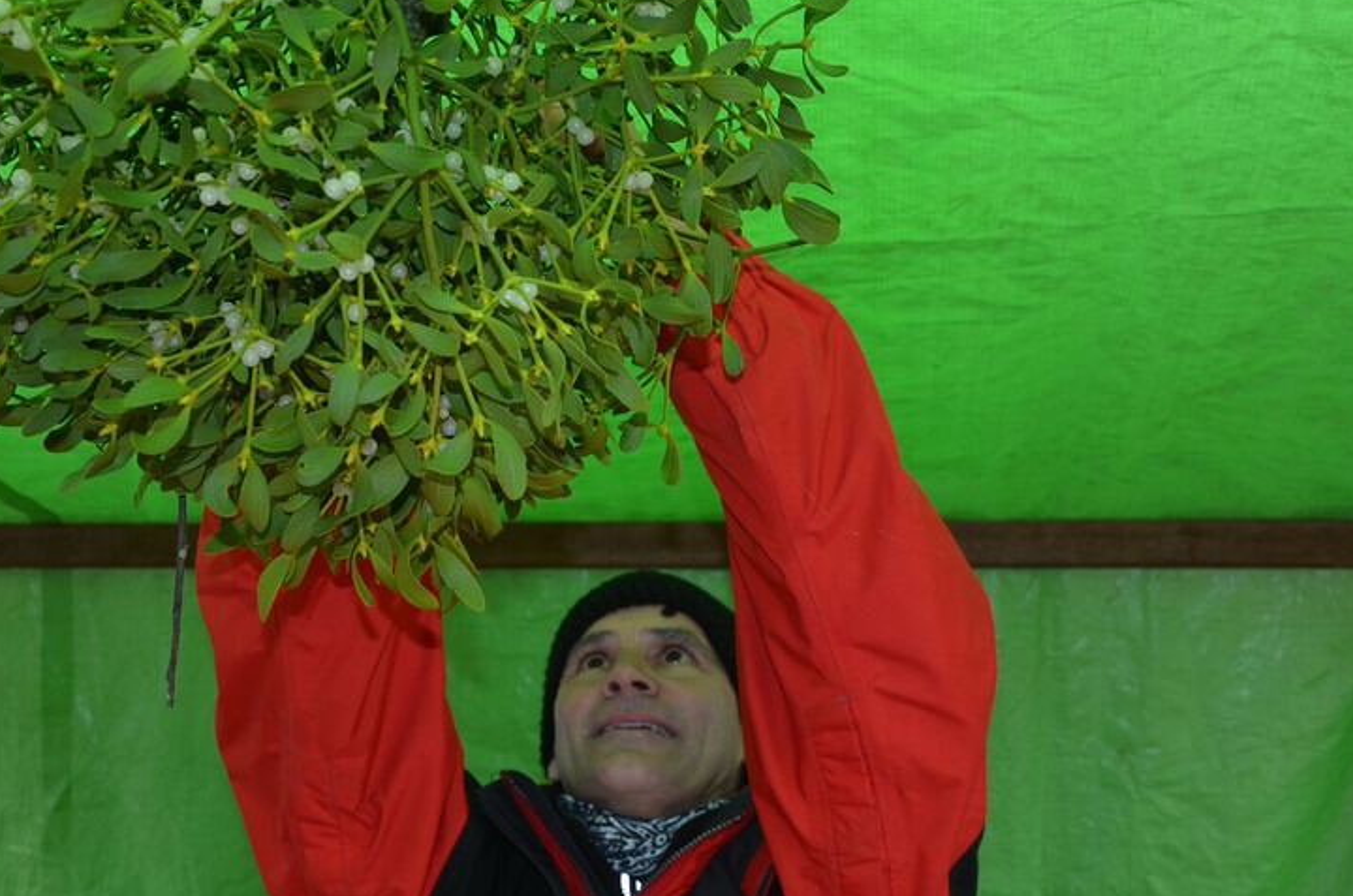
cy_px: 415
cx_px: 598
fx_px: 1875
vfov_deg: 26.9
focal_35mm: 50
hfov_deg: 39.6
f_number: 3.8
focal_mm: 24
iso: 400
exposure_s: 1/90
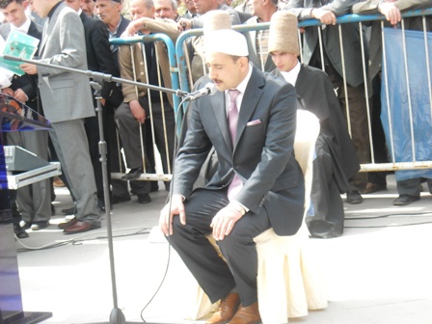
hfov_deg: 20.9
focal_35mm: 94
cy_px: 162
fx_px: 1173
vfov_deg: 15.7
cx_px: 216
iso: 64
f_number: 4.4
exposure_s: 1/67
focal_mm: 15.32
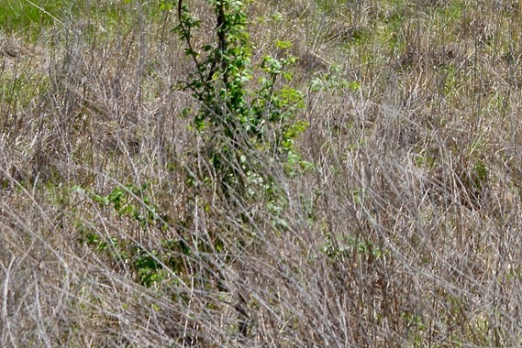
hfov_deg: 13.7
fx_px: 2074
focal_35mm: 143
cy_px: -220
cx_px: 711
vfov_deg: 9.3
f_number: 10
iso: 320
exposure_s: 1/400
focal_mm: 40
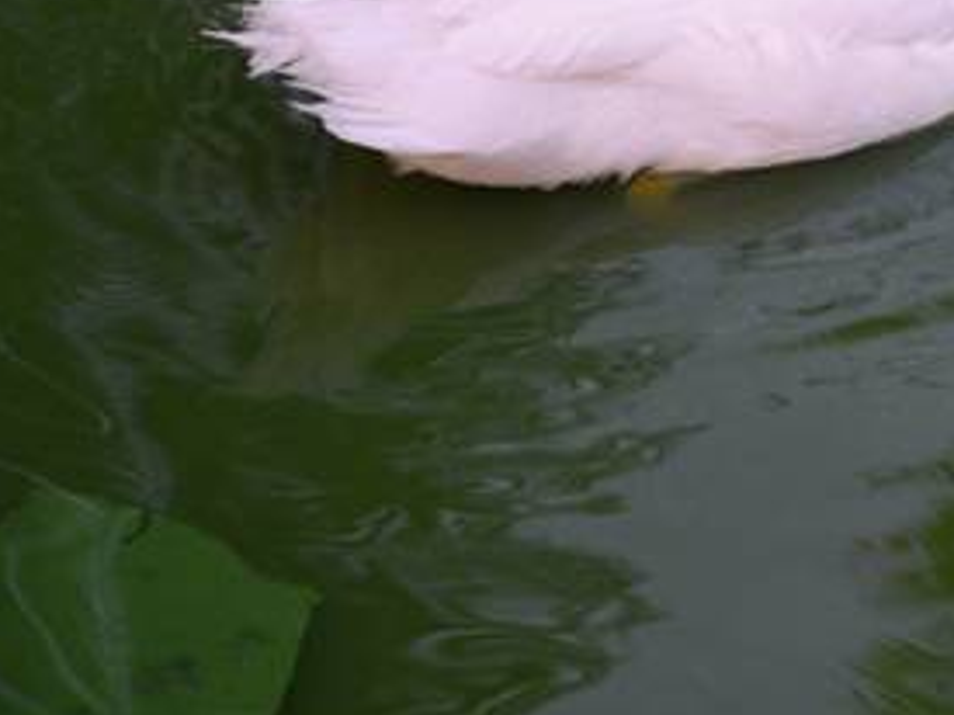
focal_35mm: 330
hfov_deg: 6.0
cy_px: 111
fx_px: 9092
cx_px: 951
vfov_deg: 4.5
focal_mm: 105
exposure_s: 1/60
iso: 500
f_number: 5.6
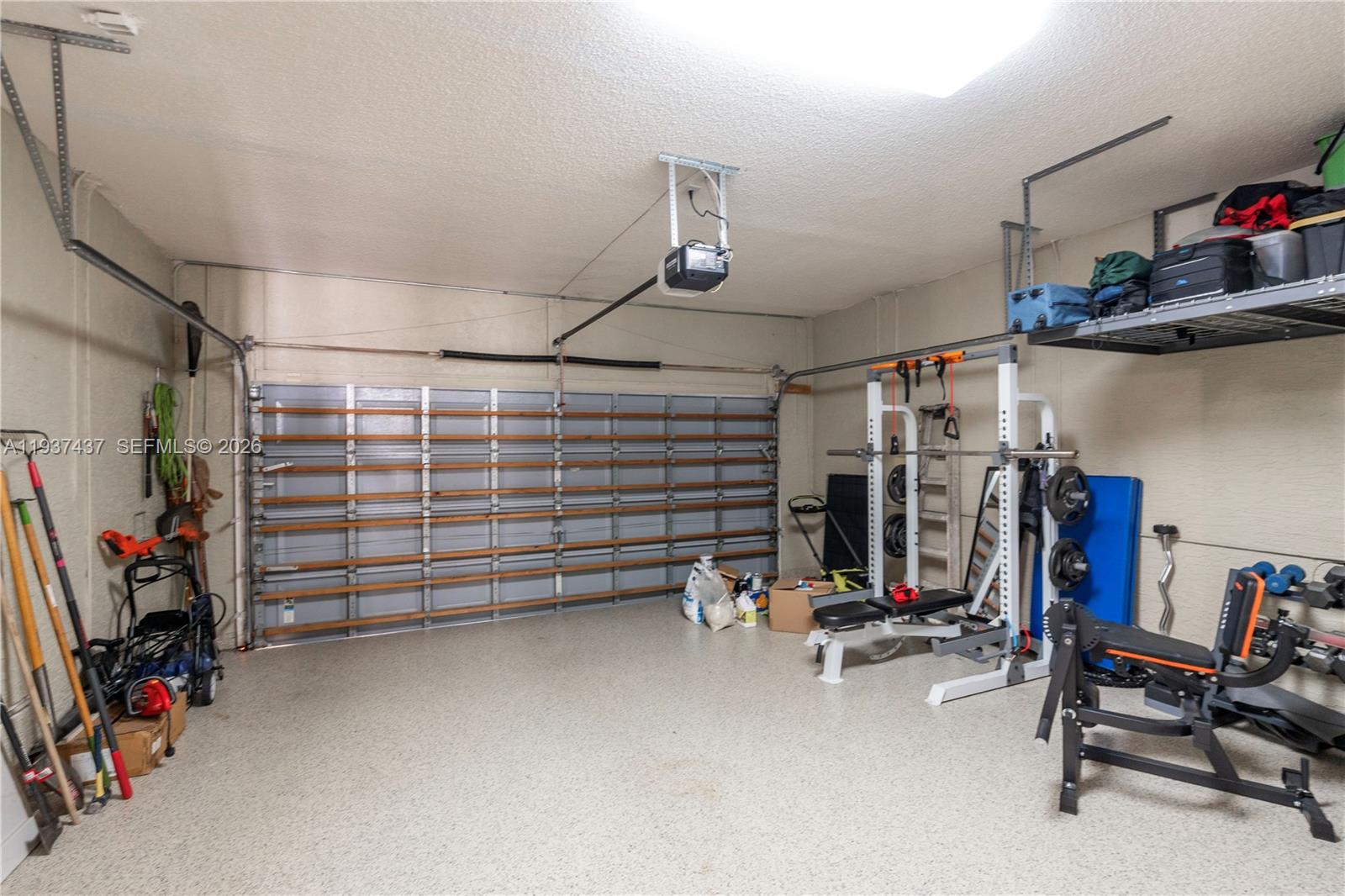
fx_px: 616
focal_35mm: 16
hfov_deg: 95.0
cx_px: 672
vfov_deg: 72.0
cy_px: 448
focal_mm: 11
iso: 320
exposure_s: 1
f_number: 7.1
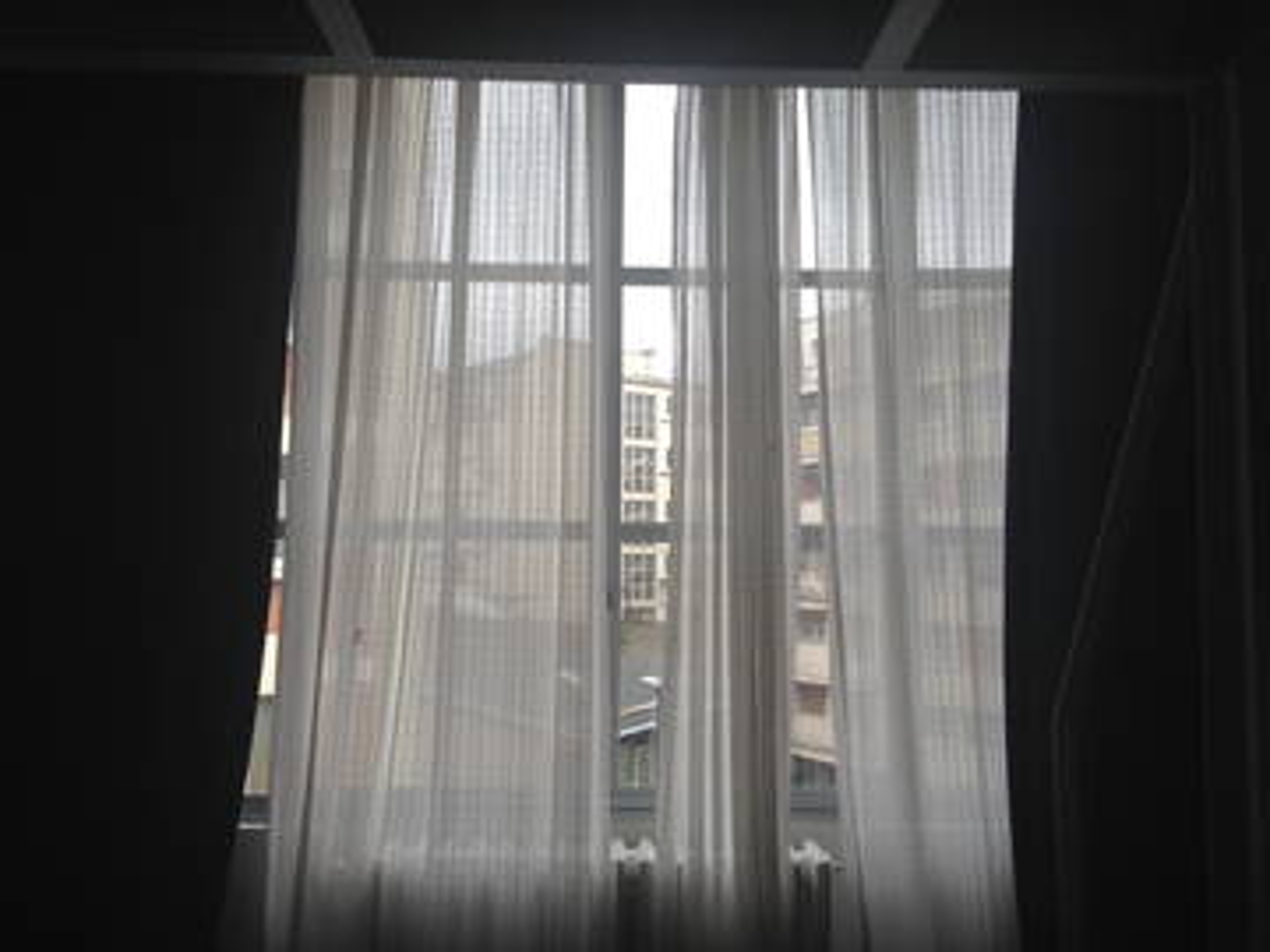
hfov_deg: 55.4
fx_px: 1211
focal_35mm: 33
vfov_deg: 42.9
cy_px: 476
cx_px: 635
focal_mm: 4.12
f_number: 2.4
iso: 50
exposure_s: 1/224
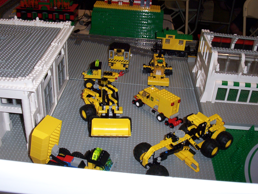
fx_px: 299
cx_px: 130
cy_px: 96
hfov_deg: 46.7
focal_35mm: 40
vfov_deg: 36.1
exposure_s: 1/30
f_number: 4.5
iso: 140
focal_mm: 6
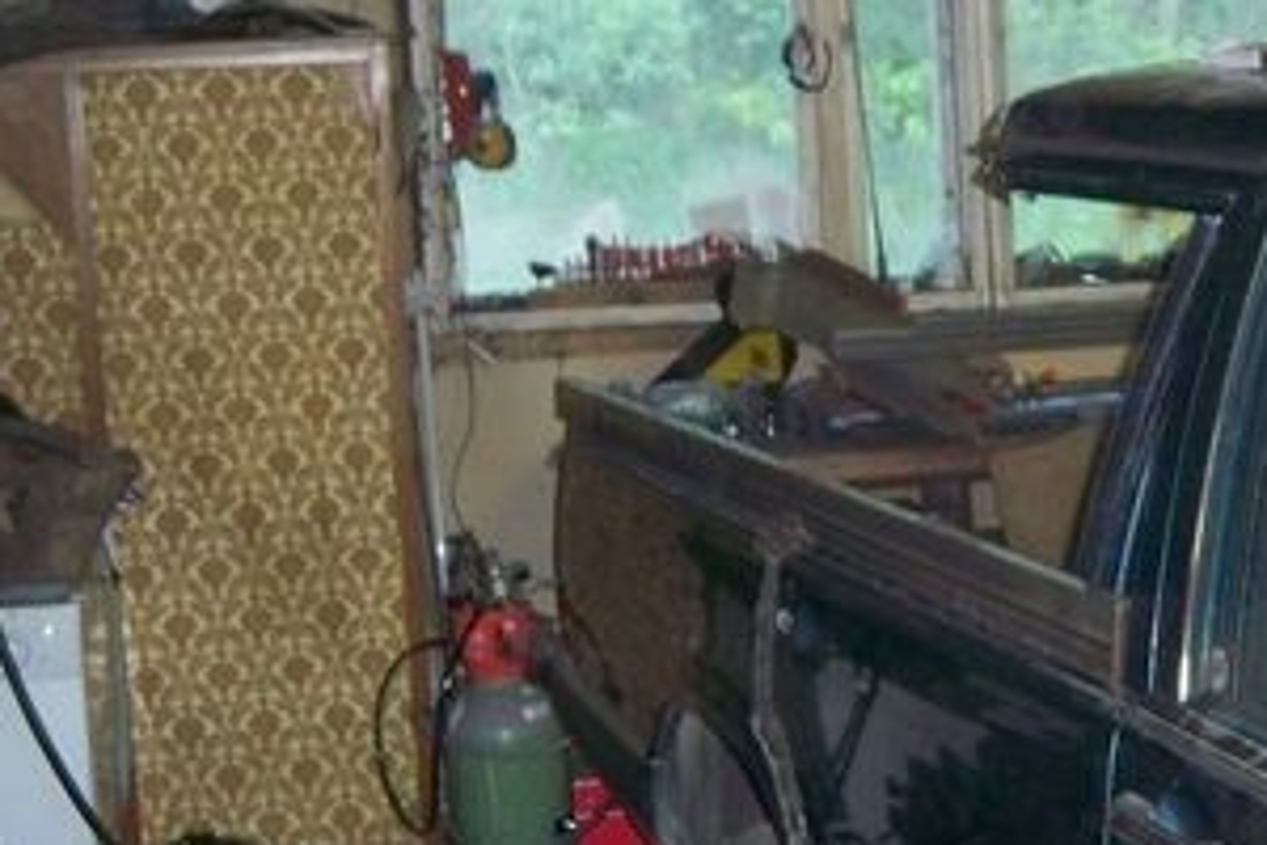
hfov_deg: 25.0
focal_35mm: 79
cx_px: 1111
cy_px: 420
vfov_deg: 17.3
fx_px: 2780
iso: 400
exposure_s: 1/30
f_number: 3.1
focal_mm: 7.9
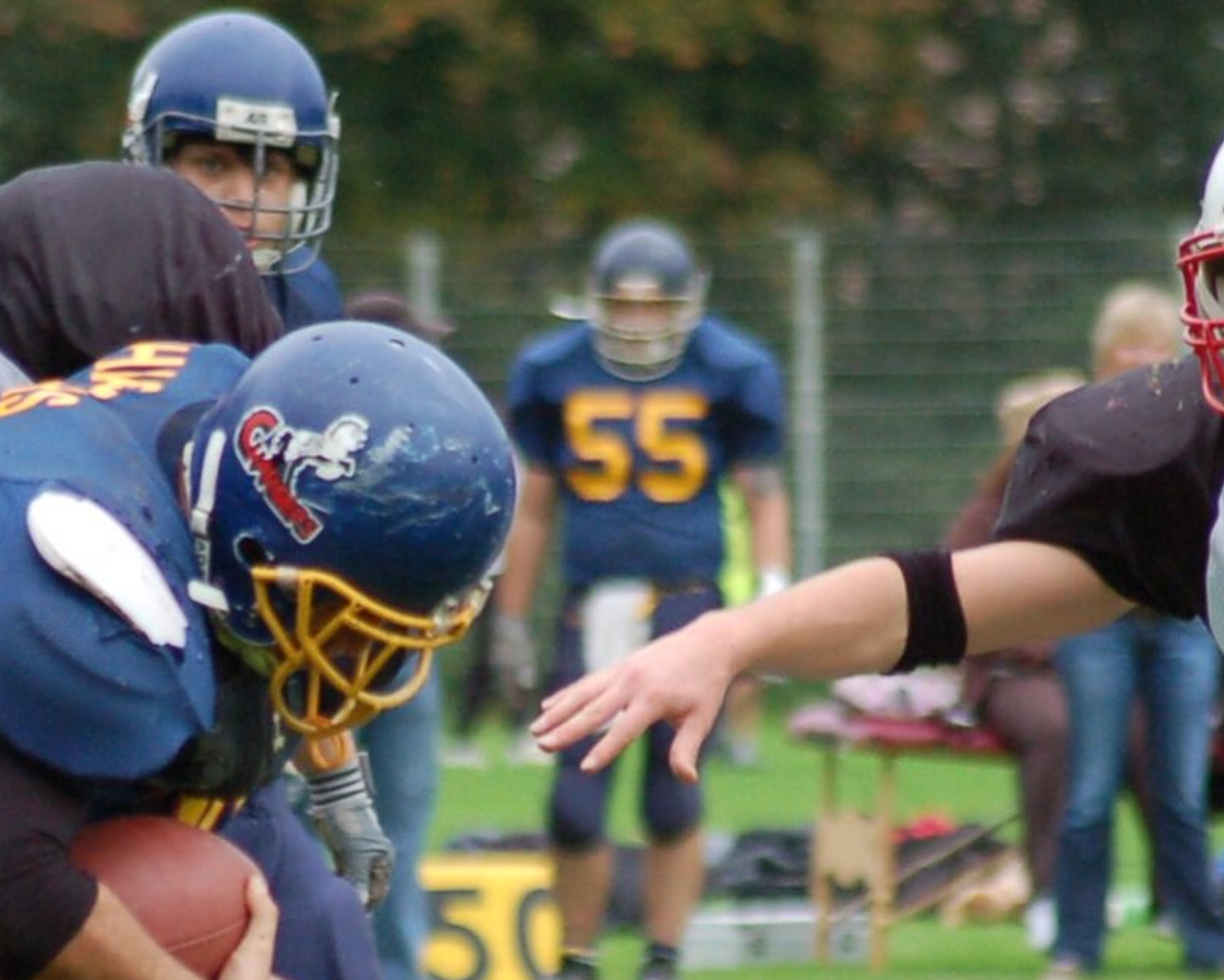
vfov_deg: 2.4
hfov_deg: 3.0
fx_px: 23444
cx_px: 469
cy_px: 980
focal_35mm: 647
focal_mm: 170
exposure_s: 1/500
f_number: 4.8
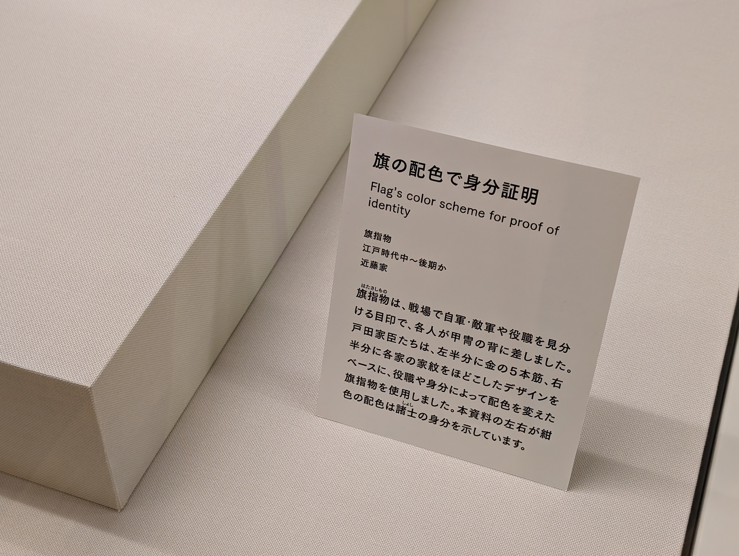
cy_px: 278
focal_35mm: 49
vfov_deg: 29.7
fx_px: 1048
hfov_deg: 38.9
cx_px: 370
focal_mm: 6.9
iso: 245
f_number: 1.68
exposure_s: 1/28.5
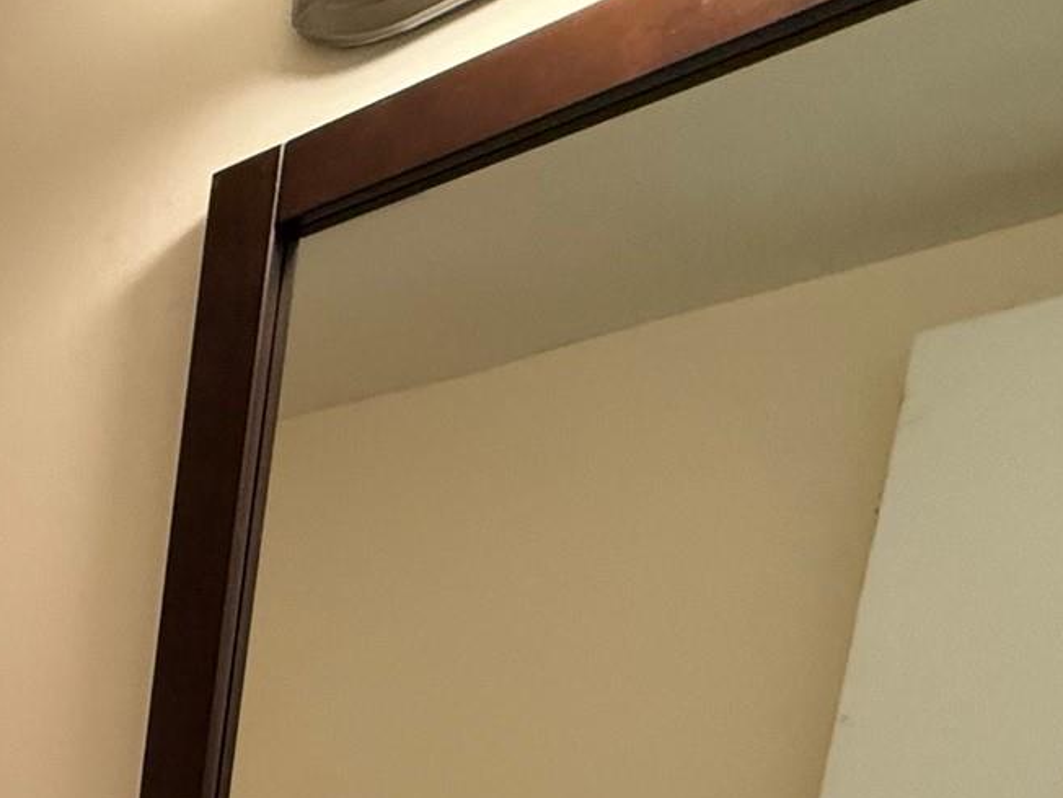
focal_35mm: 44
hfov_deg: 30.1
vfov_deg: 26.8
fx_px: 1351
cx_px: -434
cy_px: 1080
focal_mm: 2.22
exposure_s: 1/60
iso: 250
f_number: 2.2
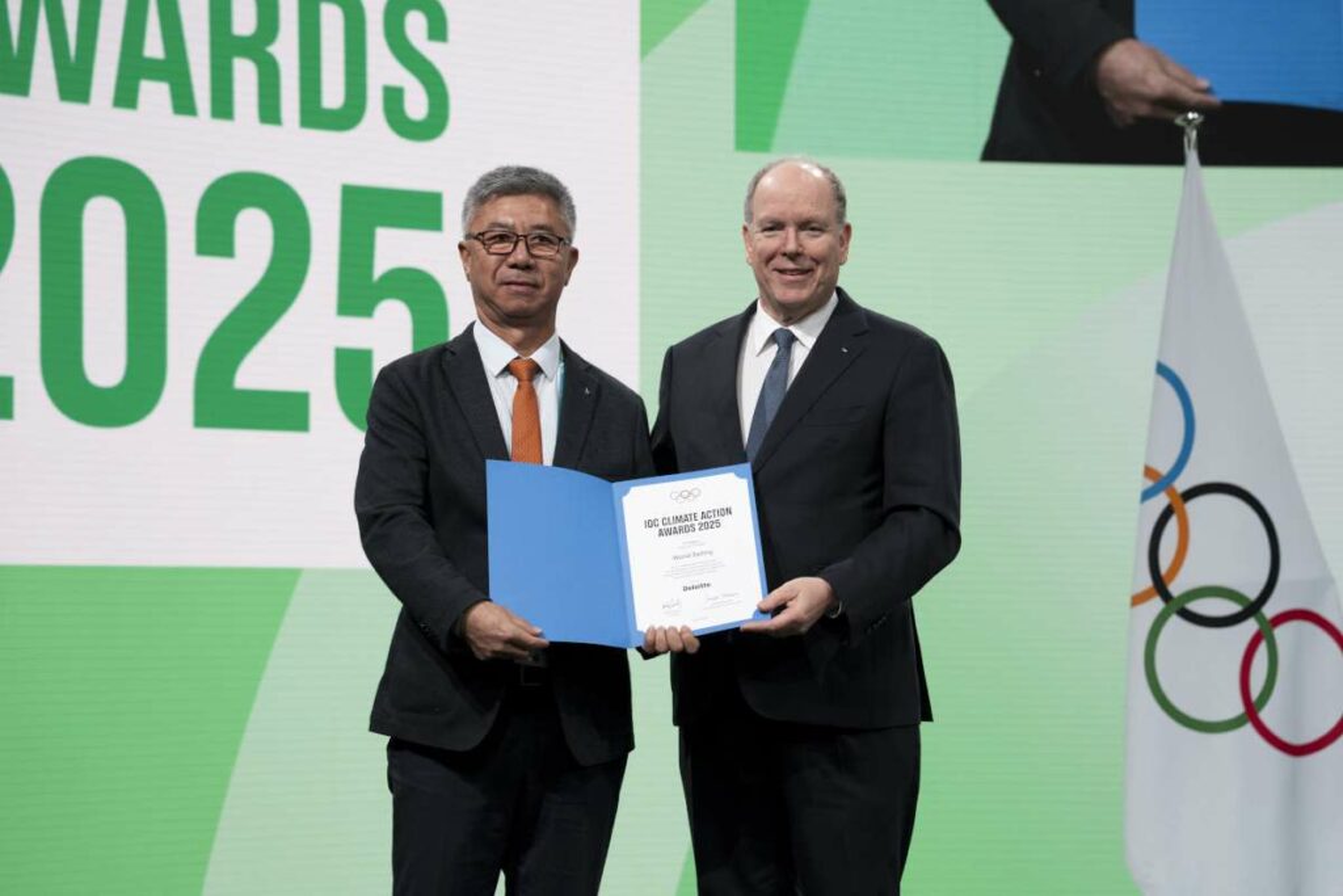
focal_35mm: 105
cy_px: 448
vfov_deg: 13.0
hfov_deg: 19.5
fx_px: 3917
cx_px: 672
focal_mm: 105
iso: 1250
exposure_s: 1/200
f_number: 5
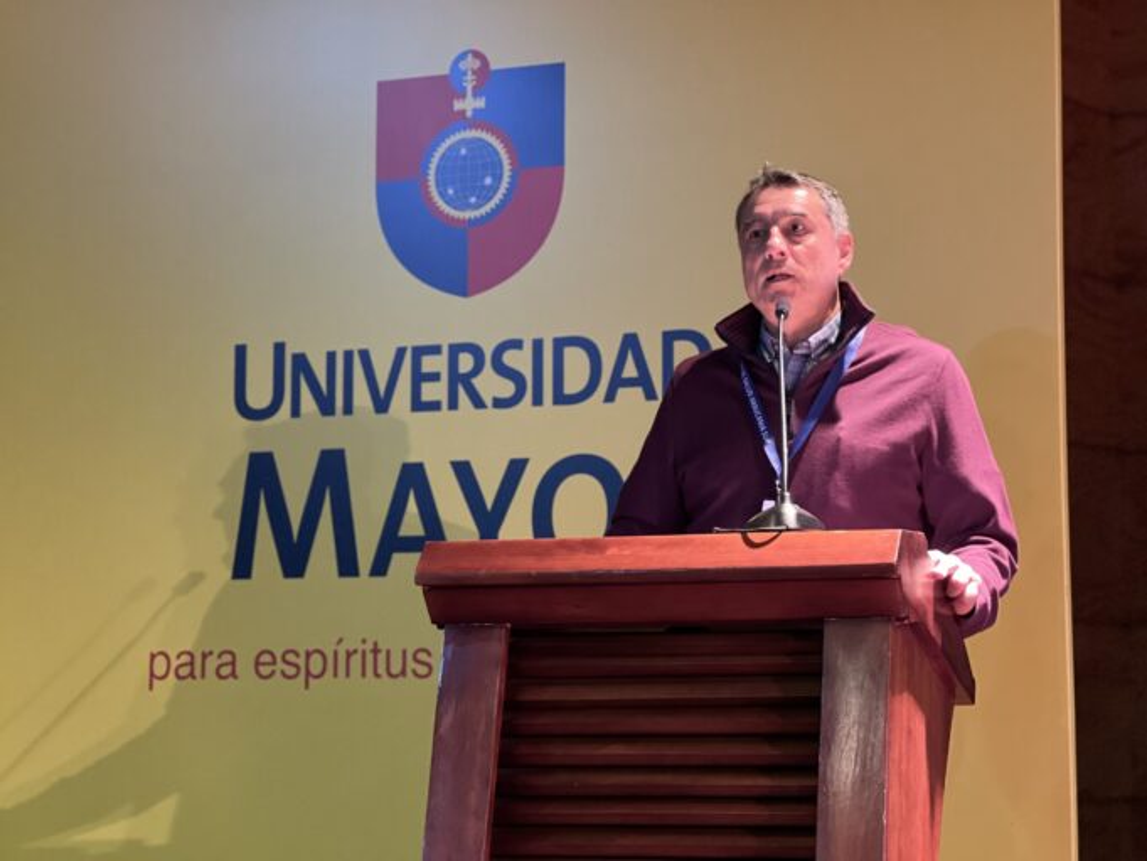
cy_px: 430
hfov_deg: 25.3
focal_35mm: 77
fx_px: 2552
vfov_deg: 19.1
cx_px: 574
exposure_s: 1/14
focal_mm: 9
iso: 500
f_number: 2.8
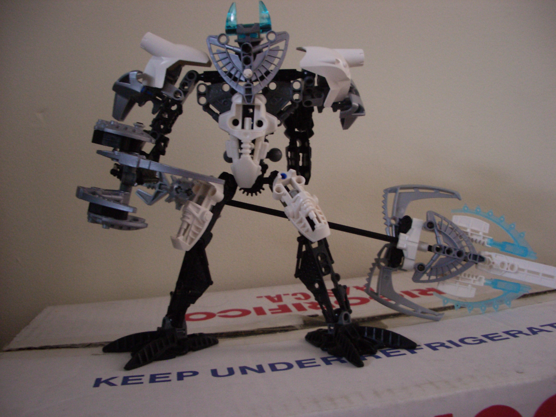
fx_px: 562
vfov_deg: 40.7
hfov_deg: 52.6
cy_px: 208
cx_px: 278
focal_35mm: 35
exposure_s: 1/10
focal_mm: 5.8
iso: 200
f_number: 2.6
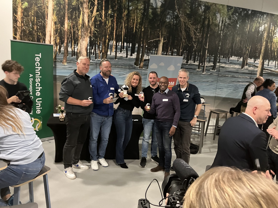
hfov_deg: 63.4
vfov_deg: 49.7
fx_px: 225
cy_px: 104
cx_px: 139
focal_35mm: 28
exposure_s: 1/30
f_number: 1.8
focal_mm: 3.99
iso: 640
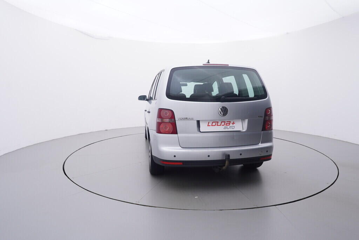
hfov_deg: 77.3
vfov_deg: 56.2
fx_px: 224
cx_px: 180
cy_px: 120
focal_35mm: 22
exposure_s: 1/80
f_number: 5
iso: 200
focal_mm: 15
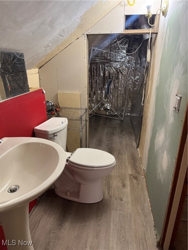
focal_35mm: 24
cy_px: 125
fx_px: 174
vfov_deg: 71.6
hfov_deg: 56.8
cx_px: 94
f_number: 1.78
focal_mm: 6.76
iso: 200
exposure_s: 1/60
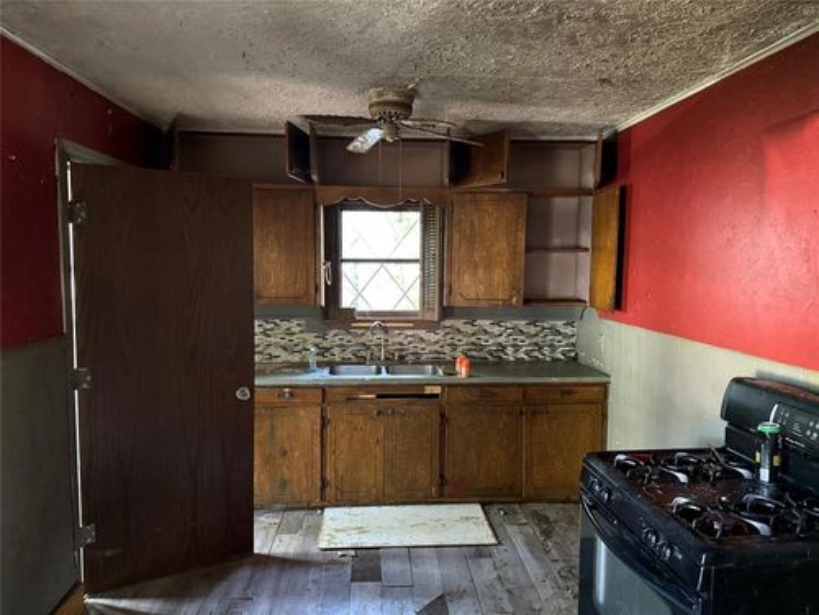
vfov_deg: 56.8
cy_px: 308
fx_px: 568
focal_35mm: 24
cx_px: 410
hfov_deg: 71.6
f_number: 1.78
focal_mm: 6.76
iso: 1000
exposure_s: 1/35
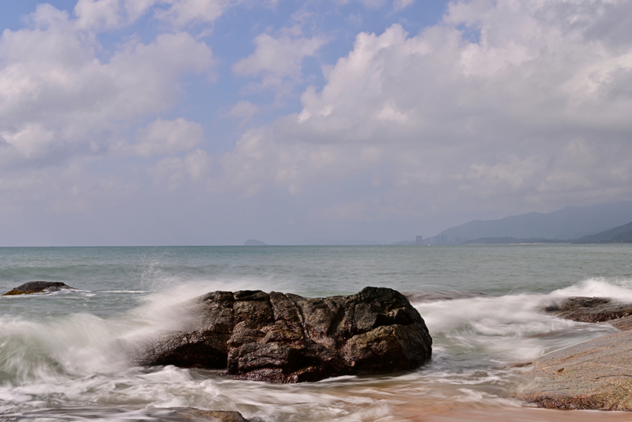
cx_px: 316
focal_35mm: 43
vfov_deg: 31.2
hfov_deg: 45.4
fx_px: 755
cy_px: 211
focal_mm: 43
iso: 64
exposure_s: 1/3
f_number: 13
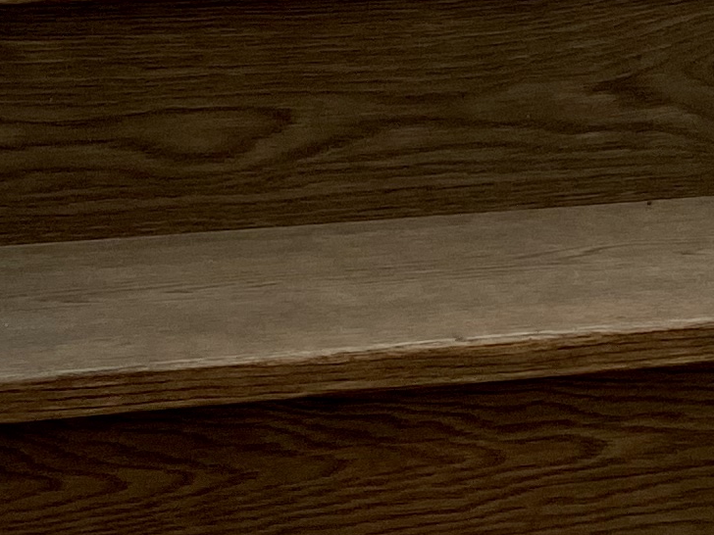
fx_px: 2970
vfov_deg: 9.3
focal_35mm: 144
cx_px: 1092
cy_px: -693
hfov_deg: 12.9
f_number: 1.8
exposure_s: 1/120
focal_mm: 4.25
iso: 50
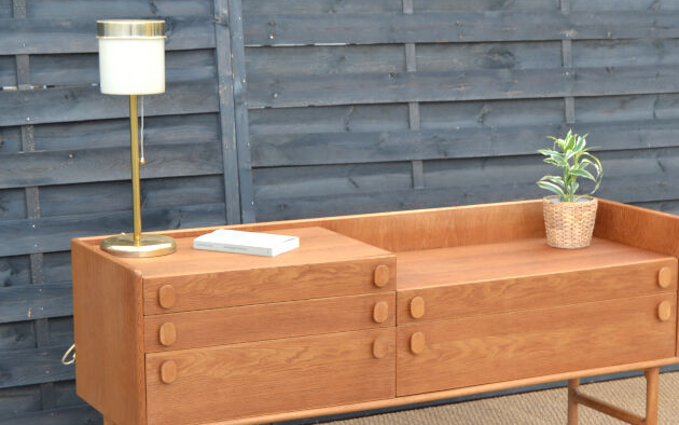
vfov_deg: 15.7
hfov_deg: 24.9
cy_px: 276
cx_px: 382
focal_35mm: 83
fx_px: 1536
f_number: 5.6
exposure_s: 1/125
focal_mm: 38
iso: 110
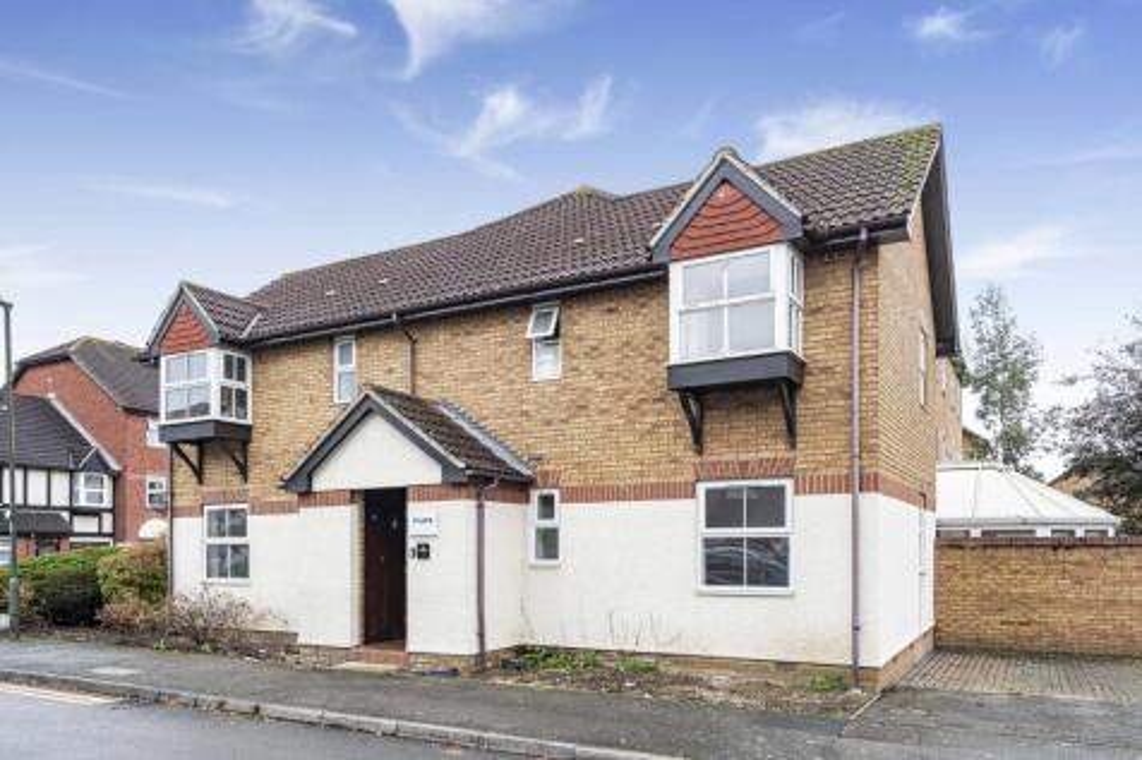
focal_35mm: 24
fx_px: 761
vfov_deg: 53.1
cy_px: 380
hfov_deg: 73.8
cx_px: 571
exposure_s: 1/80
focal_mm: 24
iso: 400
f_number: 10
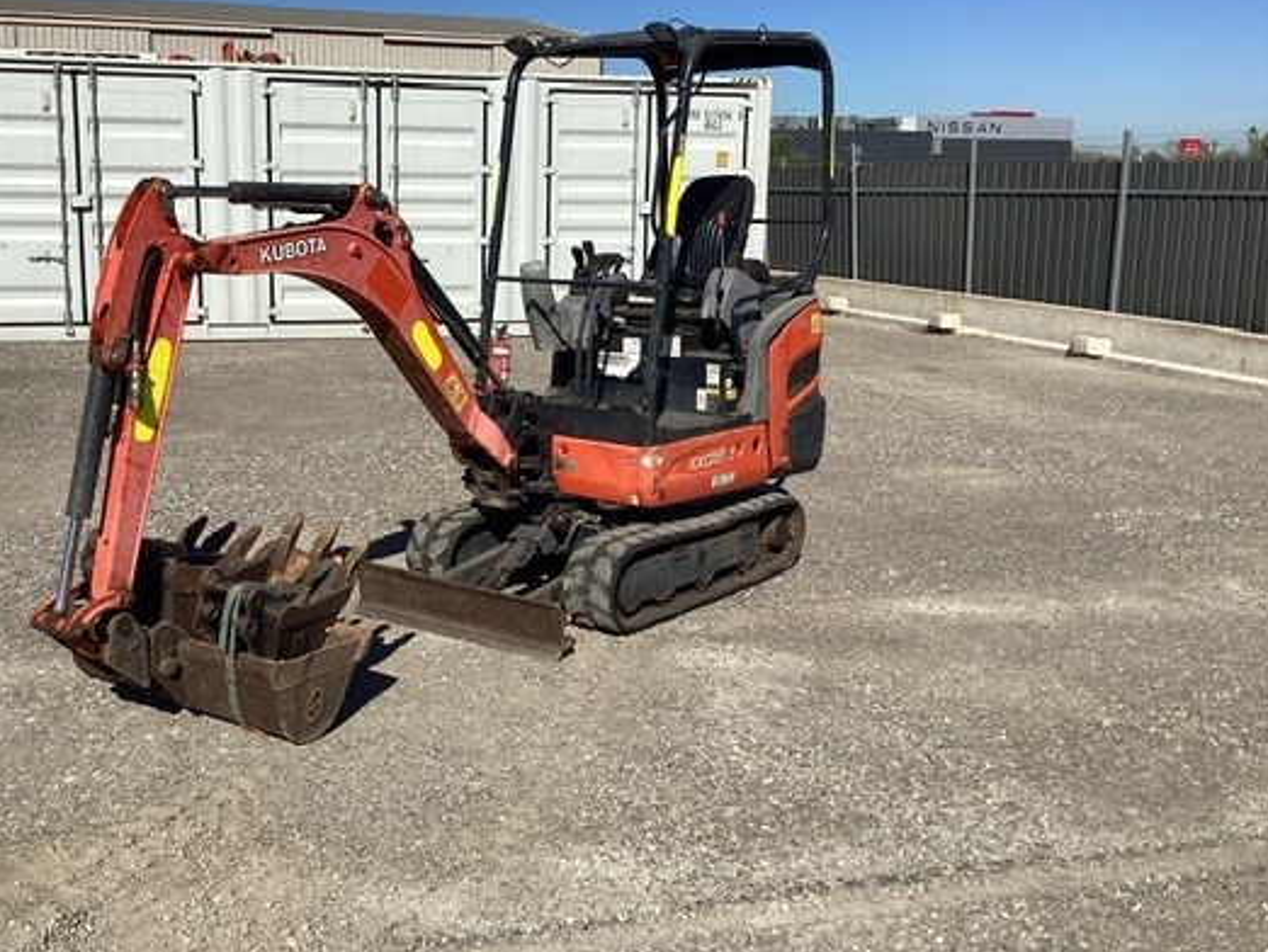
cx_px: 500
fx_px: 1393
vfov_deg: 37.7
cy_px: 435
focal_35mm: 38
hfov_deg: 48.6
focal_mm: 3.3
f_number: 2.4
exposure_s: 1/2551
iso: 25
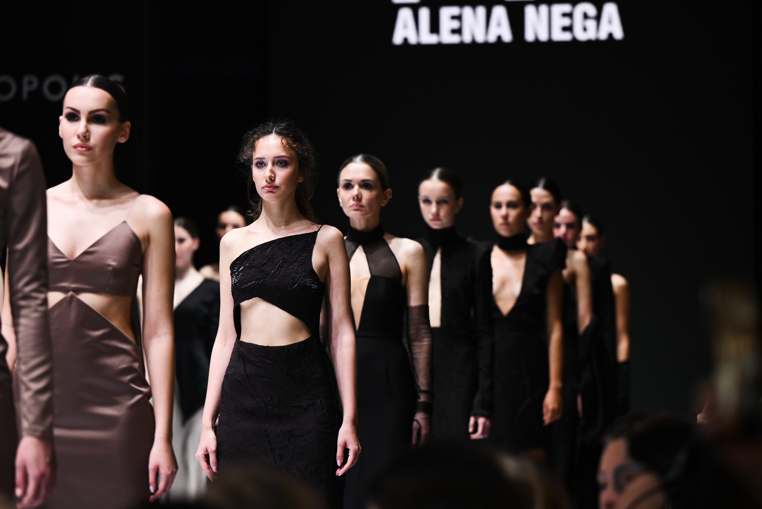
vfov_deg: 11.0
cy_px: 254
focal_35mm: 125
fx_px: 2647
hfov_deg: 16.4
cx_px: 381
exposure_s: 1/160
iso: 400
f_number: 3.2
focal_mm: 125
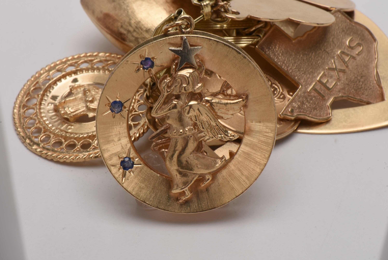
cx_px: 194
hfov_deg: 16.1
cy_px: 130
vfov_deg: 10.8
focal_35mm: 128
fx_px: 1375
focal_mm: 85
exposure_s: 1/100
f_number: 29
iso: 100
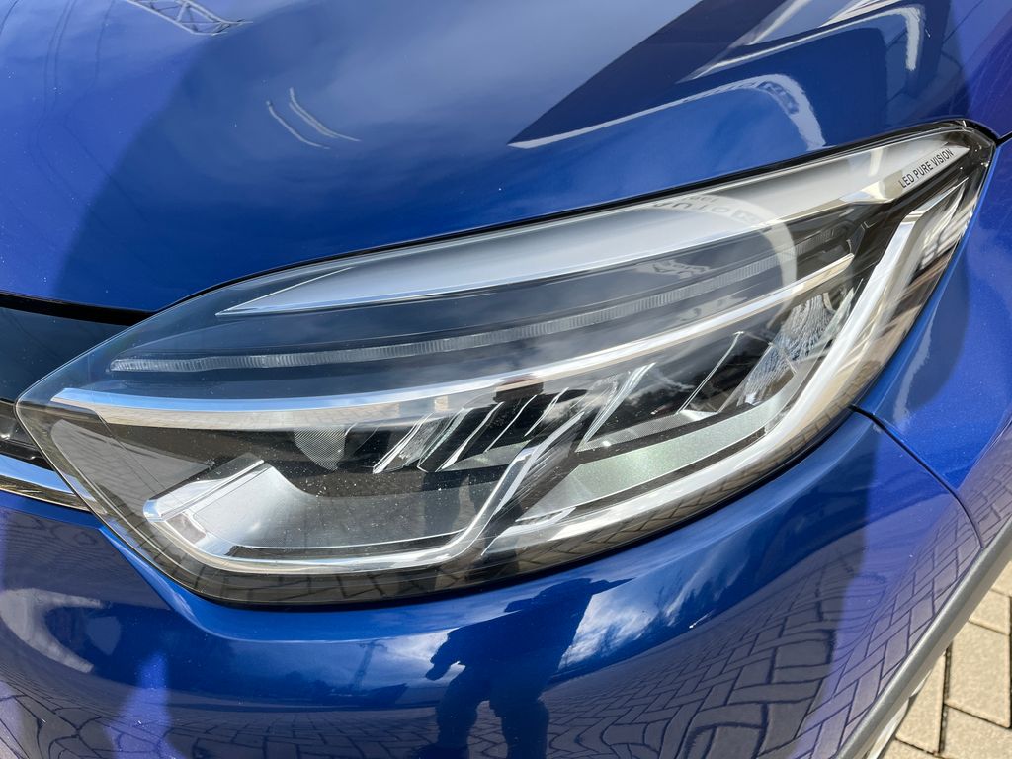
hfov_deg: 67.3
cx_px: 506
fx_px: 760
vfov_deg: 53.1
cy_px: 380
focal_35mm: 26
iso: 50
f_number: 1.6
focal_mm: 5.1
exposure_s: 1/1279
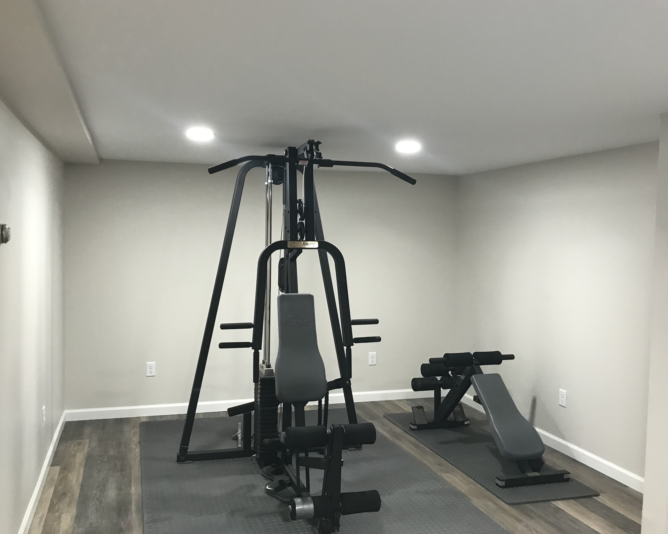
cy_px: 264
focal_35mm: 30
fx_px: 593
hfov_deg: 58.7
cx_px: 303
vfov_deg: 48.5
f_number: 1.8
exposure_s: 1/15
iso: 50
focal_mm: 3.99
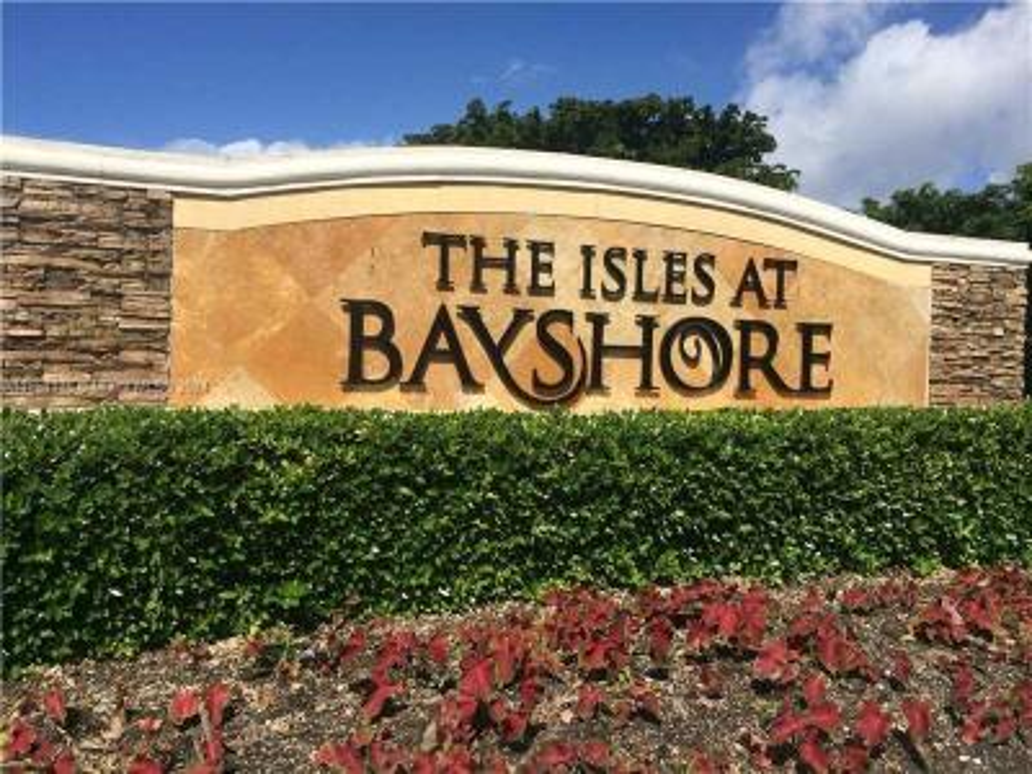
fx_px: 865
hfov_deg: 61.7
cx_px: 516
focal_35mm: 29
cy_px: 387
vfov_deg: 48.2
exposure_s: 1/2933
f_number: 2.2
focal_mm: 4.15
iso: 32
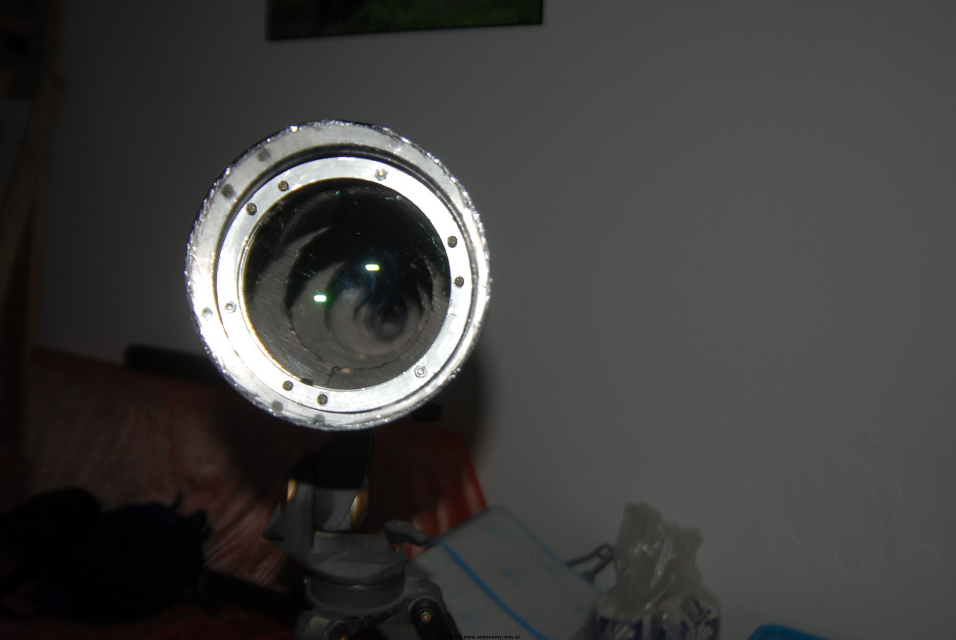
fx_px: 957
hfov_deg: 53.1
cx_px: 478
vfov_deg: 37.0
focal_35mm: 36
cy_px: 320
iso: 100
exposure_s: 1/60
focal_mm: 24
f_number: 3.5
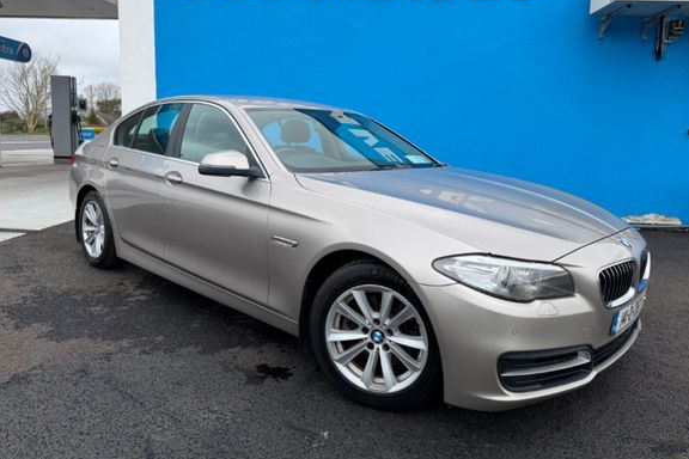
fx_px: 498
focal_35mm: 26
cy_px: 201
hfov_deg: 69.4
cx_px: 358
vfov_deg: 49.4
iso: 80
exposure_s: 1/1585
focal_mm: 6.76
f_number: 1.78
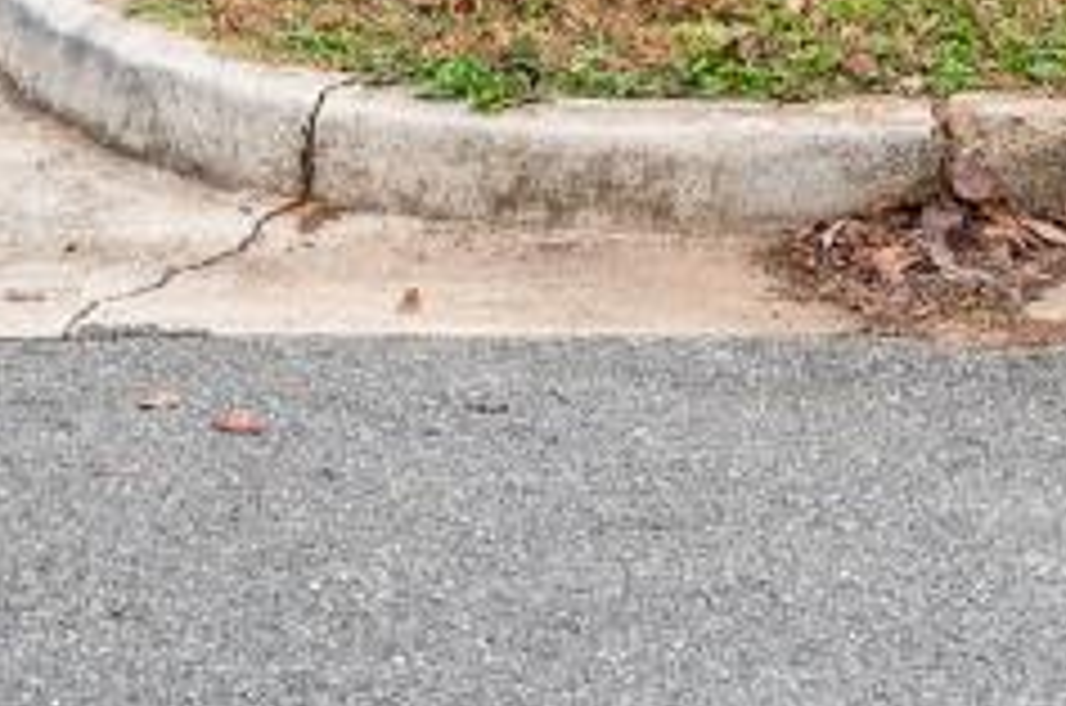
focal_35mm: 190
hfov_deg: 10.8
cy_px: -1500
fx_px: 5615
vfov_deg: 6.5
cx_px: 13
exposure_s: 1/125
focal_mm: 30
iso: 250
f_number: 8
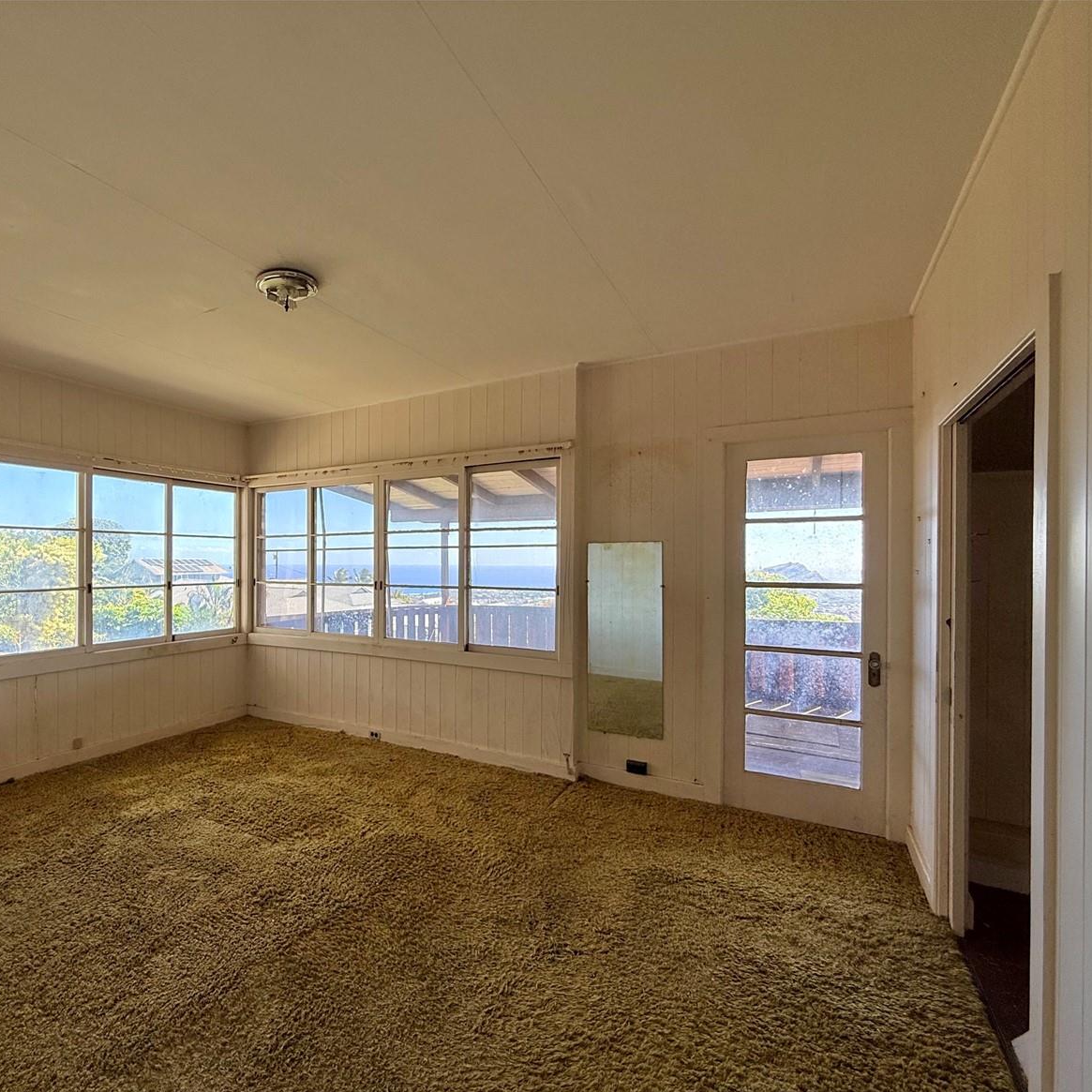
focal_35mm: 17
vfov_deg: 83.9
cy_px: 561
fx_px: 607
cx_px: 413
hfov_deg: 82.5
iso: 64
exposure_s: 1/368
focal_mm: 2.22
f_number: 2.2
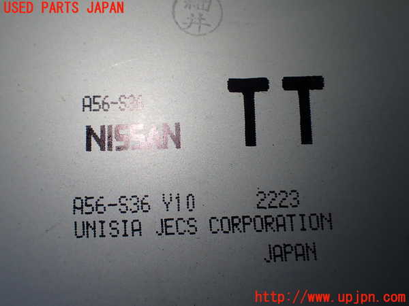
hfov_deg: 60.0
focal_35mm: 30
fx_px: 354
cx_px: 204
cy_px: 153
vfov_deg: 46.8
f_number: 3.2
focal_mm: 5.4
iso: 100
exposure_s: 1/125
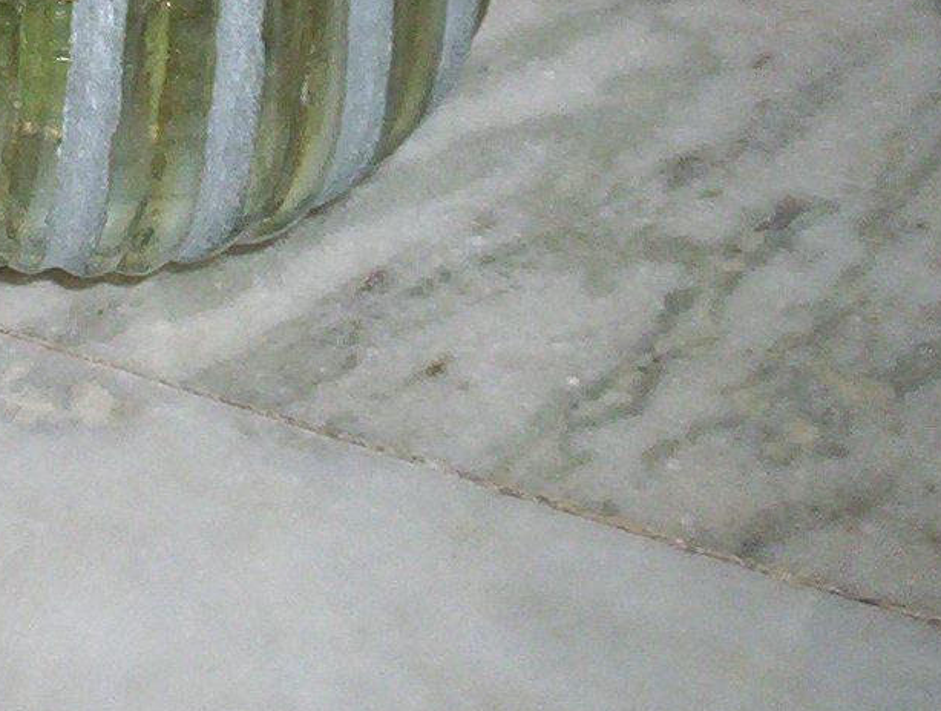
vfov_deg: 14.2
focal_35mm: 101
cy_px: -192
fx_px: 2753
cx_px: 29
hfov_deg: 18.9
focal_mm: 4.99
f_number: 4.5
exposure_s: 1/60
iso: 140
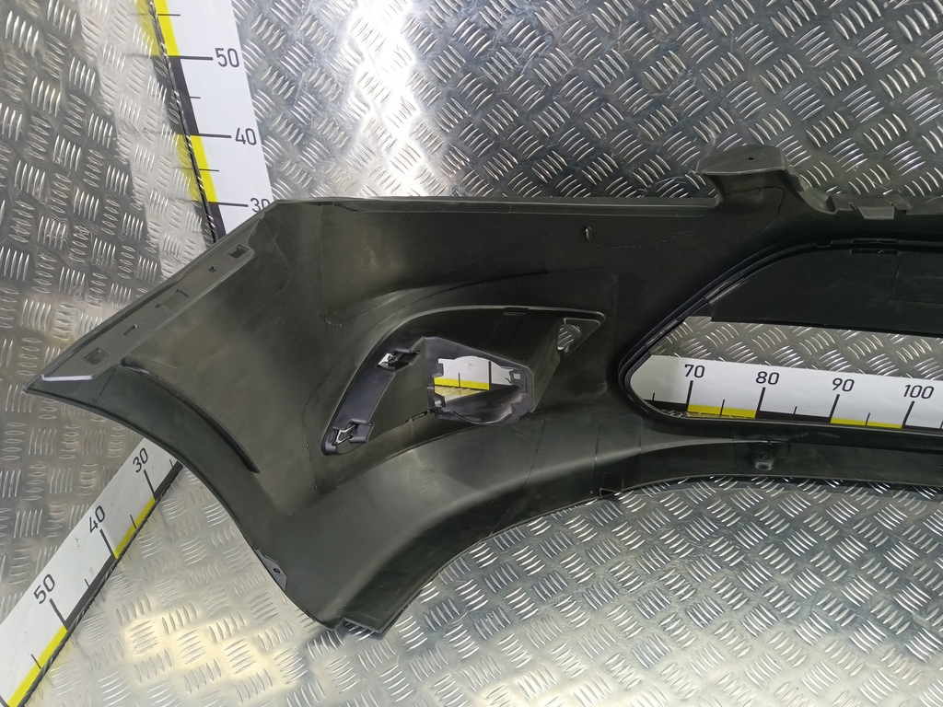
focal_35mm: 23
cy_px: 354
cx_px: 472
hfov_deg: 73.9
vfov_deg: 58.9
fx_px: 627
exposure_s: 1/50
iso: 234
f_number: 1.6
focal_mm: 4.11
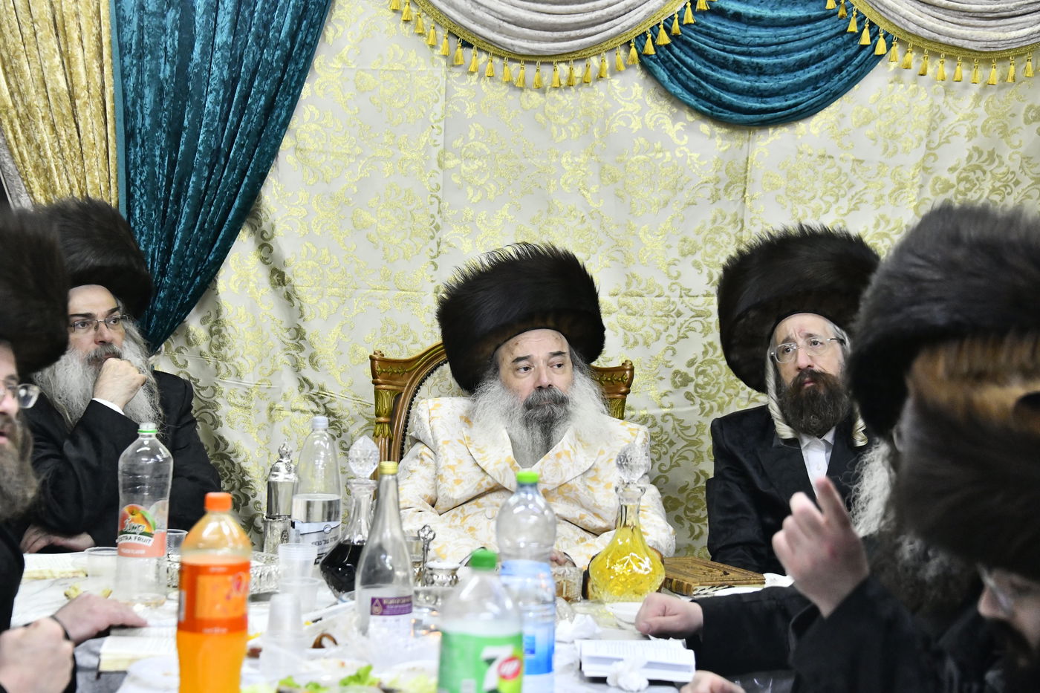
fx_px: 2368
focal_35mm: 82
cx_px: 520
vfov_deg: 16.6
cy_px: 346
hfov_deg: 24.8
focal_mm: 82
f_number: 5.6
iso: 3200
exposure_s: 1/250
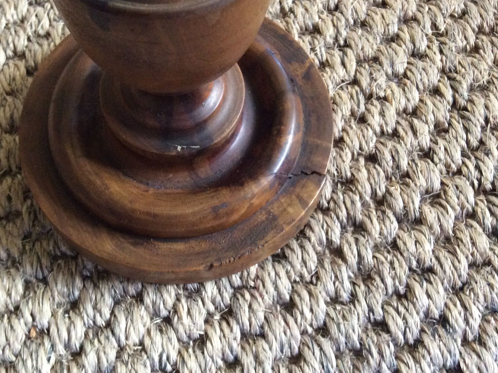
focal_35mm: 41
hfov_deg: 45.6
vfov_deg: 35.1
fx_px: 590
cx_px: 213
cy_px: 184
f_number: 2.4
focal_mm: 3.3
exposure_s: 1/25
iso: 320
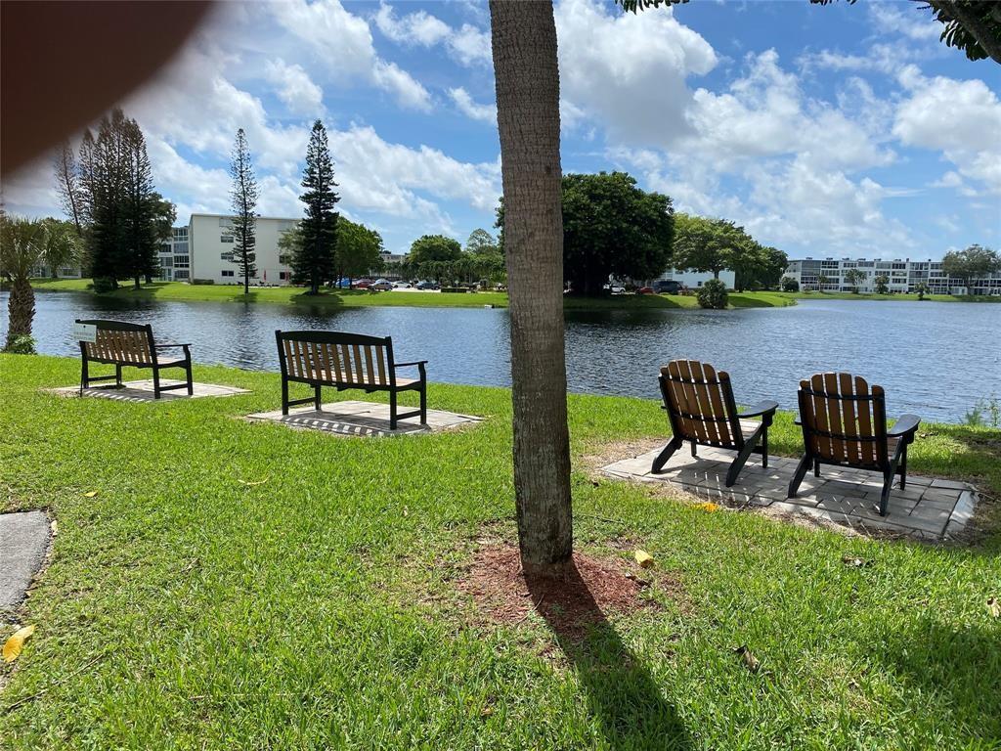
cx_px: 500
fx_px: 752
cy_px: 376
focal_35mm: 26
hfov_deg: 67.3
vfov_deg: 53.1
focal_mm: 4.25
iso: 32
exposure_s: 1/4115
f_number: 1.8
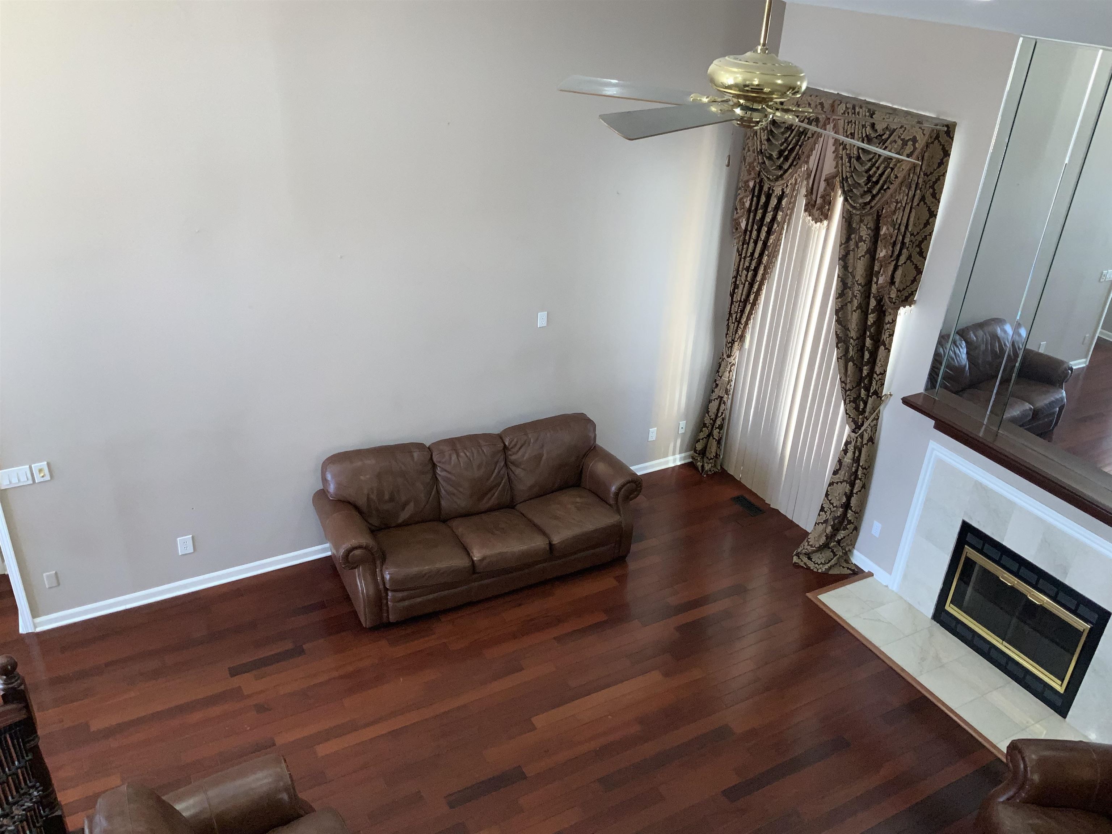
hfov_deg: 61.7
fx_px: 932
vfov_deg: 48.2
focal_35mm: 29
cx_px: 556
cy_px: 417
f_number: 1.8
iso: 64
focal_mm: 3
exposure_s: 1/60
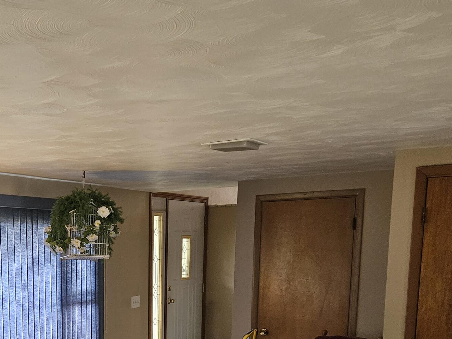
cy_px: 343
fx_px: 679
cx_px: 63
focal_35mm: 52
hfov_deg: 35.1
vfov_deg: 26.5
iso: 640
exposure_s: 1/120
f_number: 1.8
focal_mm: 5.4
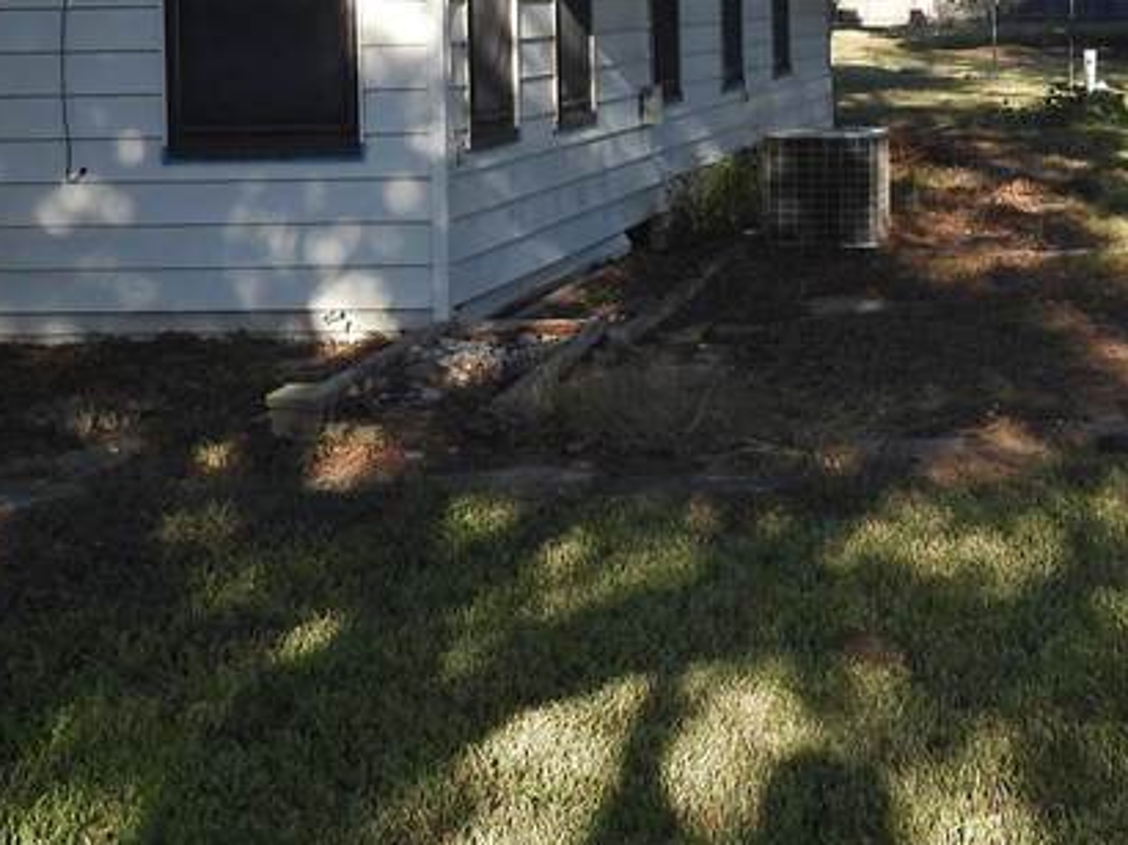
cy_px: 36
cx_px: 999
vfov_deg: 19.2
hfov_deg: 25.3
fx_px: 2443
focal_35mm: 75
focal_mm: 4.3
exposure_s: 1/640
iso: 100
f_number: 2.8
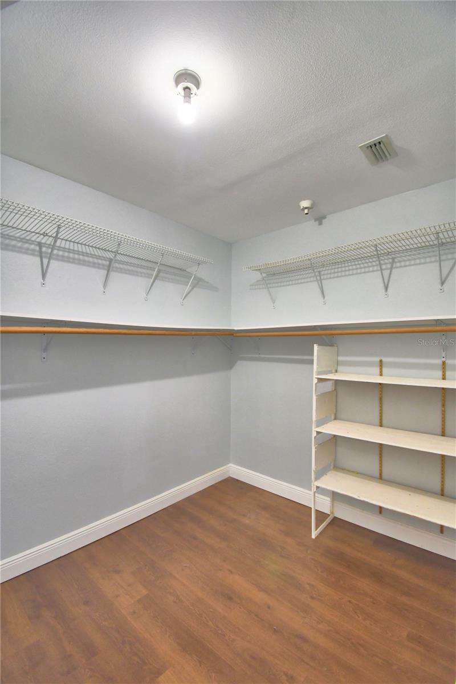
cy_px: 342
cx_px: 228
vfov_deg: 100.4
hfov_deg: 77.3
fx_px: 285
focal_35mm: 15
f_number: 4.5
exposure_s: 1/30
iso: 450
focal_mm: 10
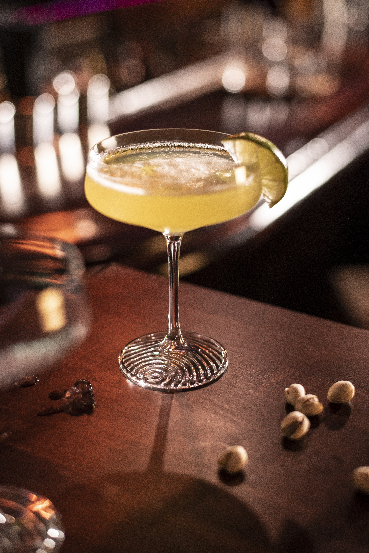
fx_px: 769
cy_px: 276
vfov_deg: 39.6
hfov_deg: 27.0
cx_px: 184
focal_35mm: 50
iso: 1000
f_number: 2.5
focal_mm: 50
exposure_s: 1/160
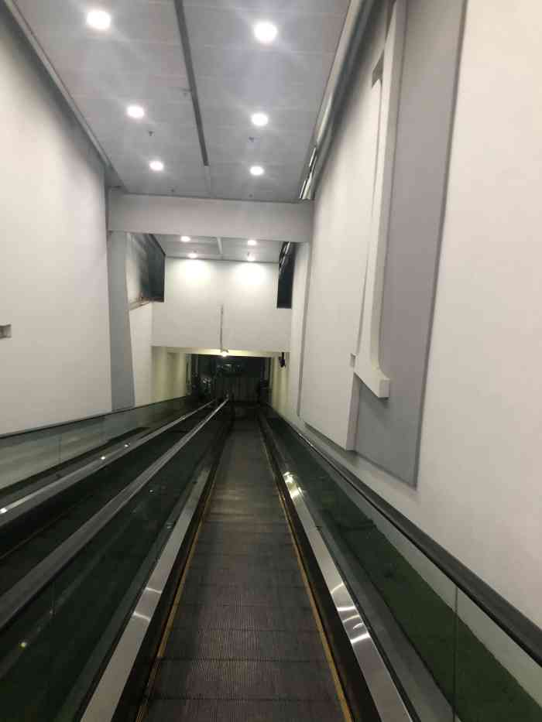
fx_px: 584
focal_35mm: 28
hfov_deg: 49.8
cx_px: 271
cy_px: 361
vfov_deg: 63.4
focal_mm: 4
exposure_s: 1/17
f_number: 1.8
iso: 50
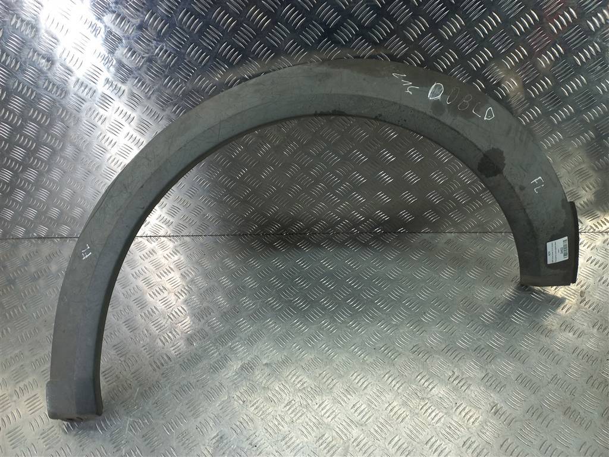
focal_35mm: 25
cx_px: 304
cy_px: 228
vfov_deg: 54.9
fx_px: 440
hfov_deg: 69.4
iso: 50
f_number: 1.8
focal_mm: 4.6
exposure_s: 1/50
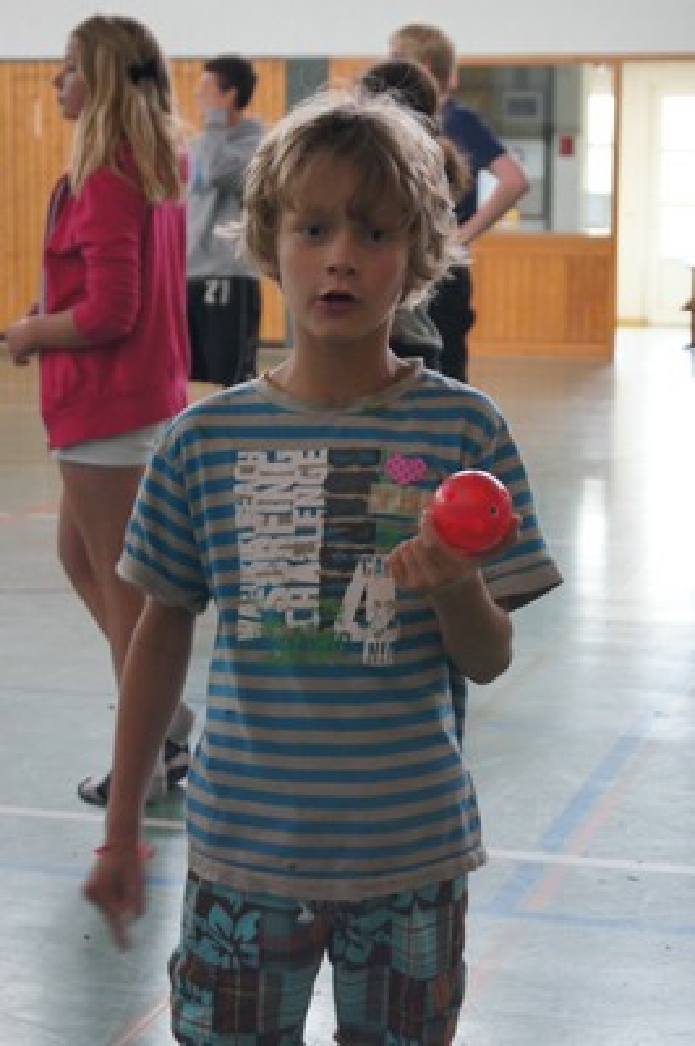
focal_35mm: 82
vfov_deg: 24.6
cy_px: 523
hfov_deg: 16.5
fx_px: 2393
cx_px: 348
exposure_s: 1/30
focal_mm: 55
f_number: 5.6
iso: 1600
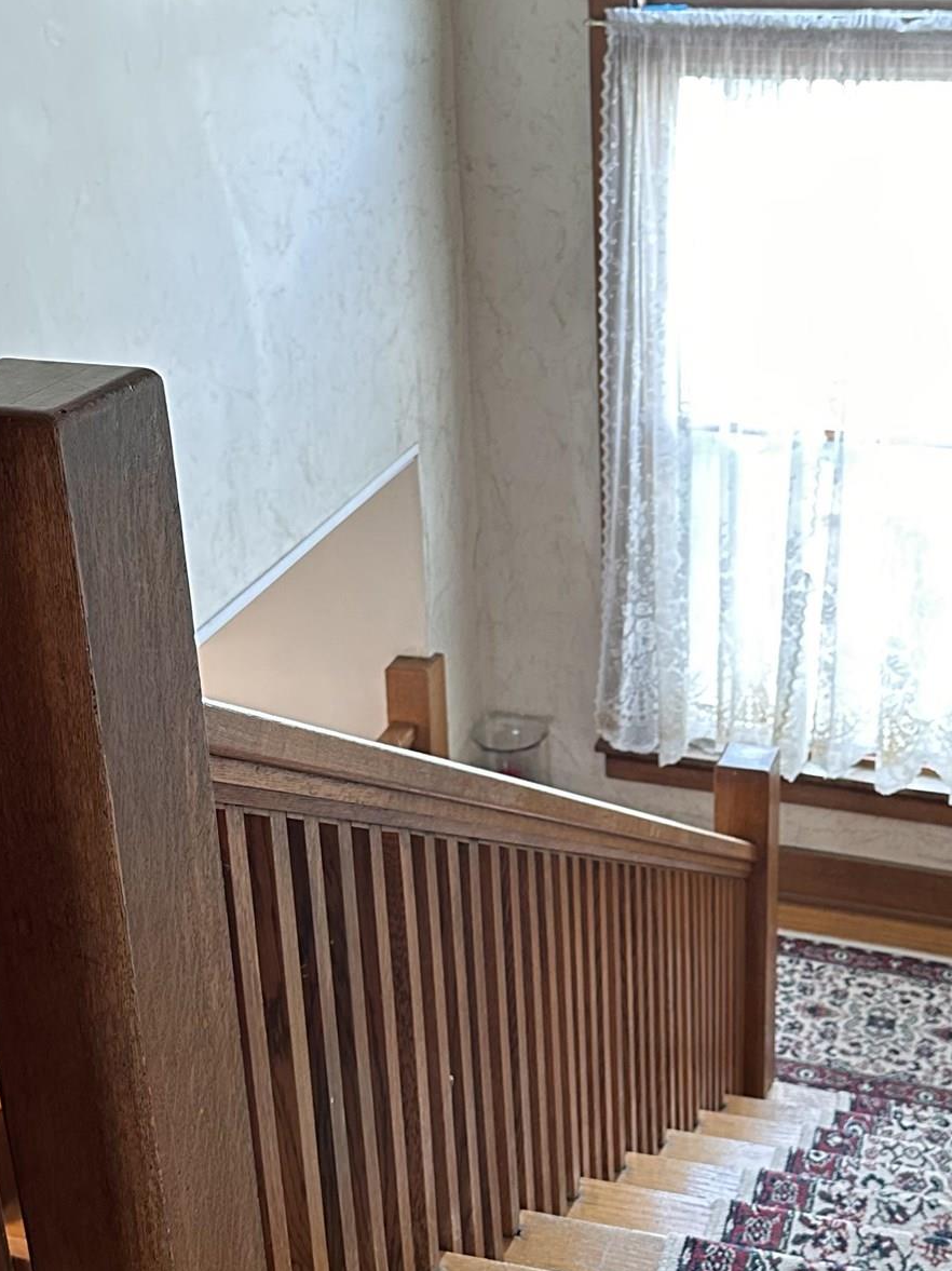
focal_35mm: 47
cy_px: 515
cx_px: 641
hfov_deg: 30.6
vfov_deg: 40.3
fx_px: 1724
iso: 800
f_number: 1.78
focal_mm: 6.86
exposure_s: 1/60
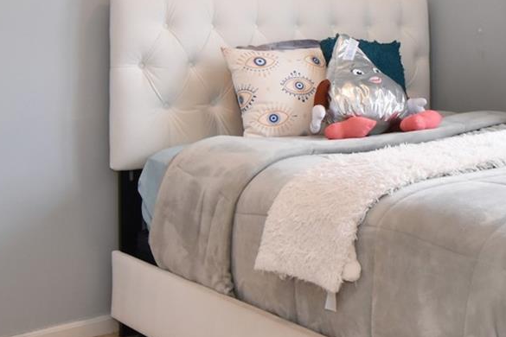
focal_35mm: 58
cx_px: 570
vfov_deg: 22.9
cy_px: 33
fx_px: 812
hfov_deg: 30.6
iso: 640
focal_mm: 11
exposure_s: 1/50
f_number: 11
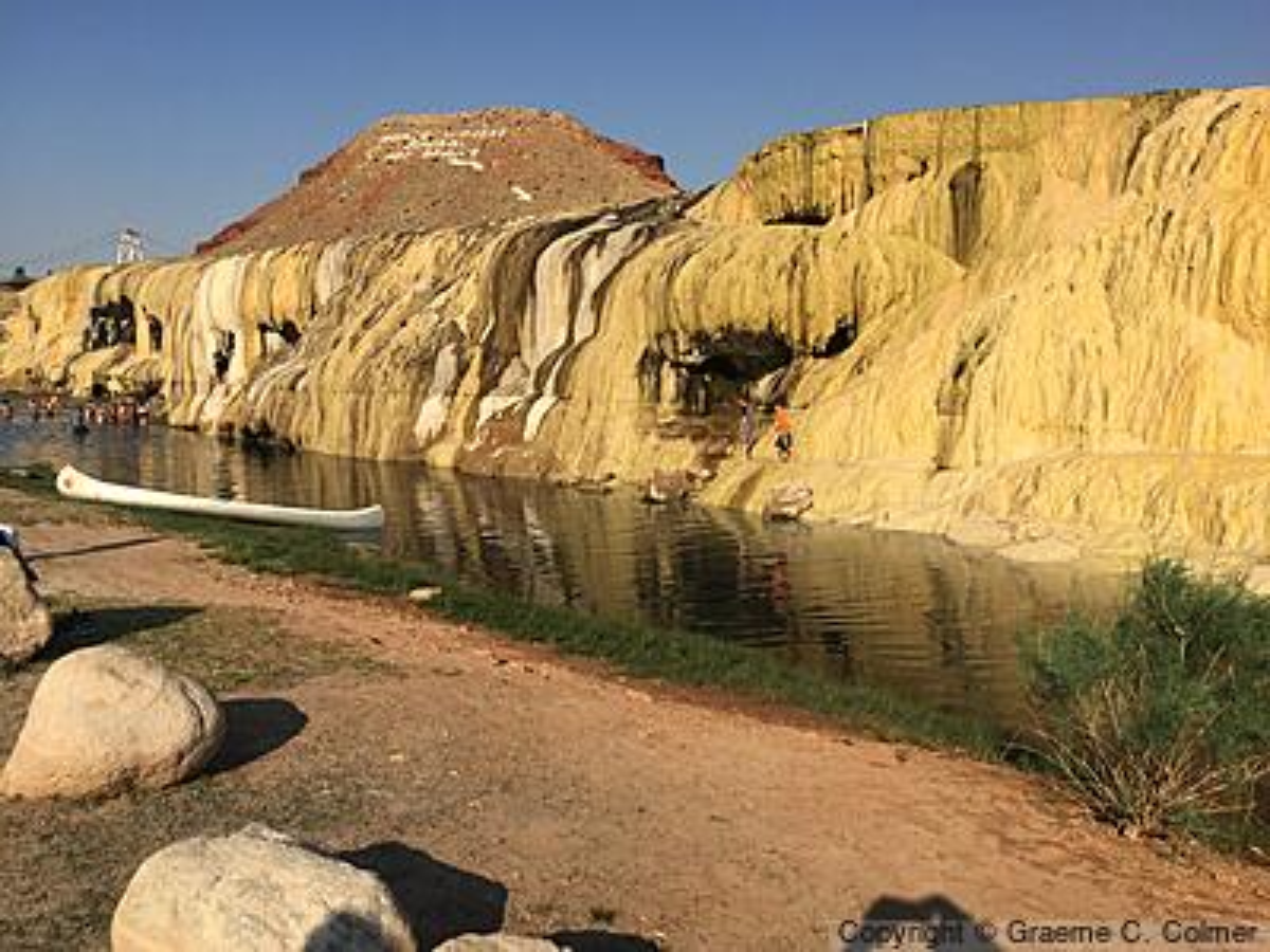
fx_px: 1064
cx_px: 635
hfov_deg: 61.7
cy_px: 476
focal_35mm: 29
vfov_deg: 48.2
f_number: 2.2
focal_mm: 4.15
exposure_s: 1/2639
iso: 32
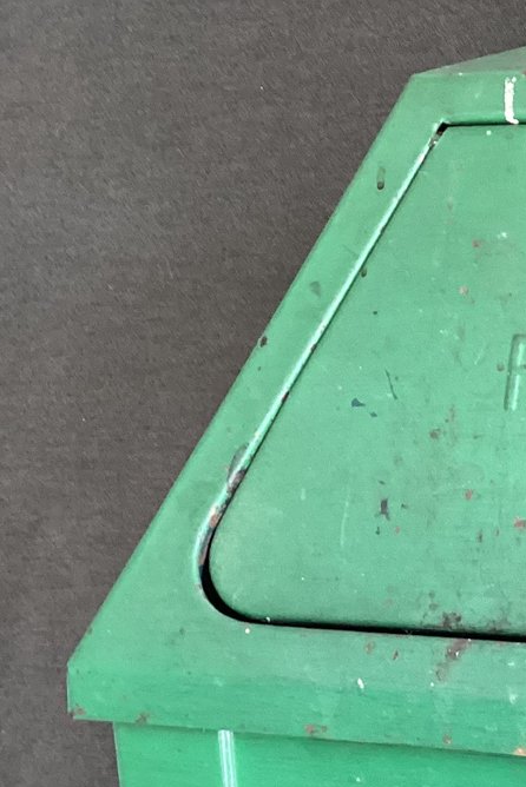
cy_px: 535
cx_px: 647
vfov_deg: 27.5
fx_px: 1598
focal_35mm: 73
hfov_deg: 17.7
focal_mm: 3.3
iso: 160
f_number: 2.4
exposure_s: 1/60
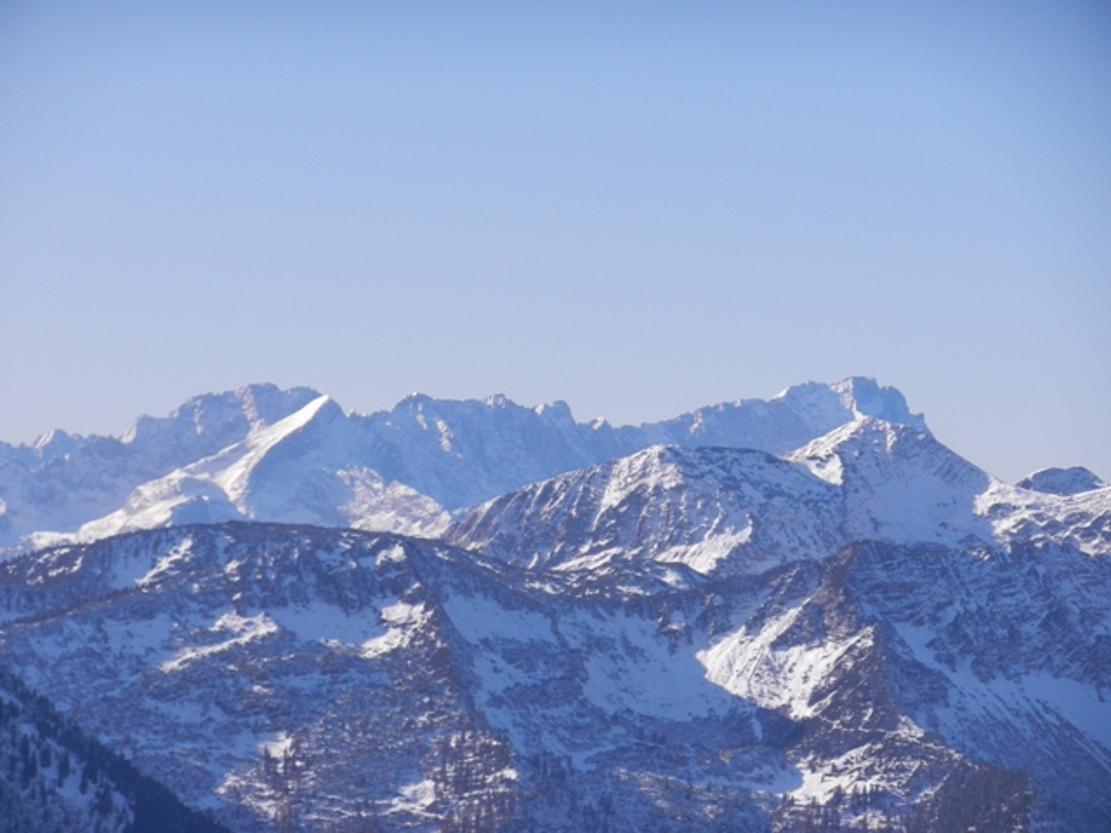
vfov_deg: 7.9
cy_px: 416
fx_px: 6066
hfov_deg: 10.5
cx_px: 556
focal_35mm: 189
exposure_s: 1/1000
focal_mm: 34
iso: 160
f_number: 5.3
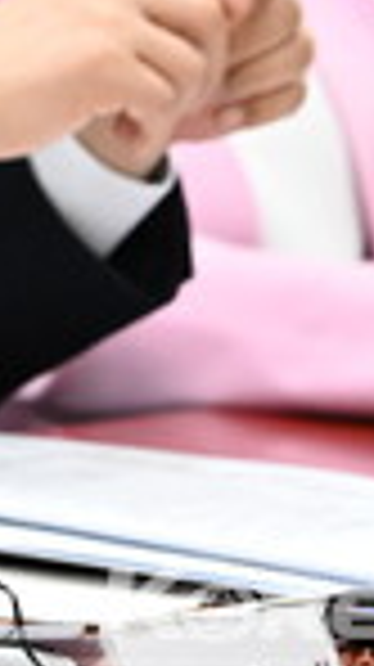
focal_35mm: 935
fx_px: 16522
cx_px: -820
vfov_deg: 2.3
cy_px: -153
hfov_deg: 1.3
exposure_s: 1/200
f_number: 7.1
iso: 6400
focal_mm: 220
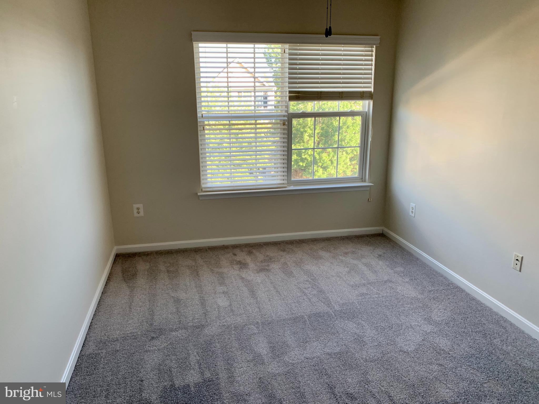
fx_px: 405
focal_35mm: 26
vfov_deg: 53.1
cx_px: 270
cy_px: 202
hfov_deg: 67.3
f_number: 1.8
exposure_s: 1/121
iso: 80
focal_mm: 4.25
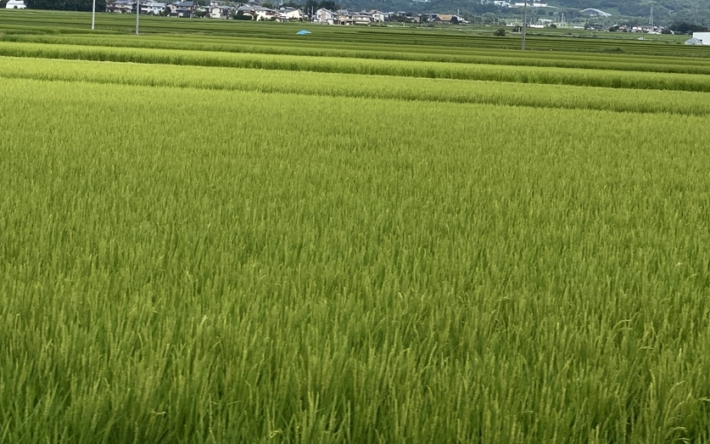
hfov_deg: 25.9
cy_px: 85
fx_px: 1529
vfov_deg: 16.4
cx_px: 204
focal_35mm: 79
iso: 20
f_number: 2
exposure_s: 1/1776
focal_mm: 6
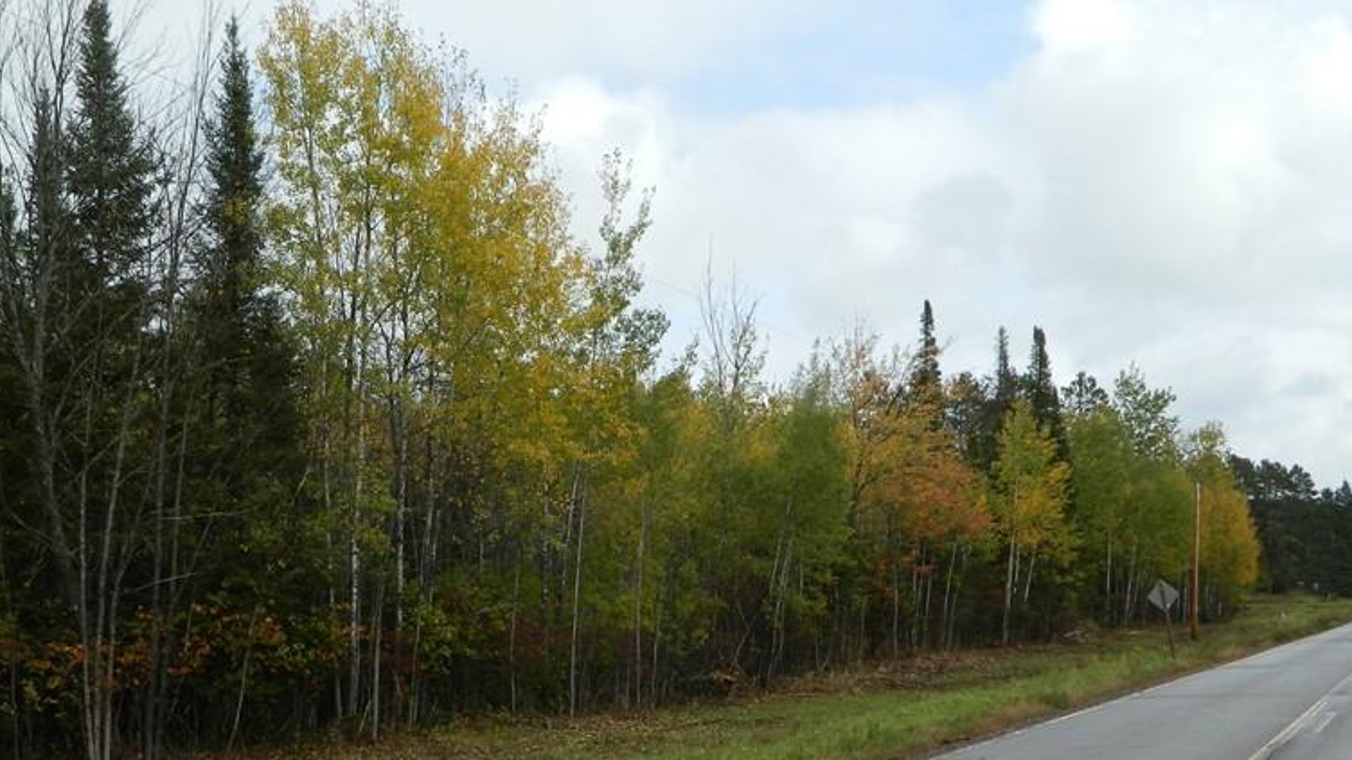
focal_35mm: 46
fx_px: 1649
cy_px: 573
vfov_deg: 25.6
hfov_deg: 44.4
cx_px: 541
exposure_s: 1/640
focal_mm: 5.6
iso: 80
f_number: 3.2
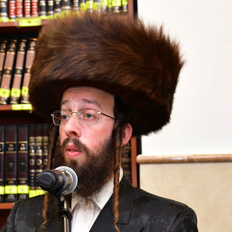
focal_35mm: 99
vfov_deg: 17.4
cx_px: 79
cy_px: 183
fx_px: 751
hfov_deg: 17.5
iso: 2000
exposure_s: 1/125
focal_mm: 44
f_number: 5.6
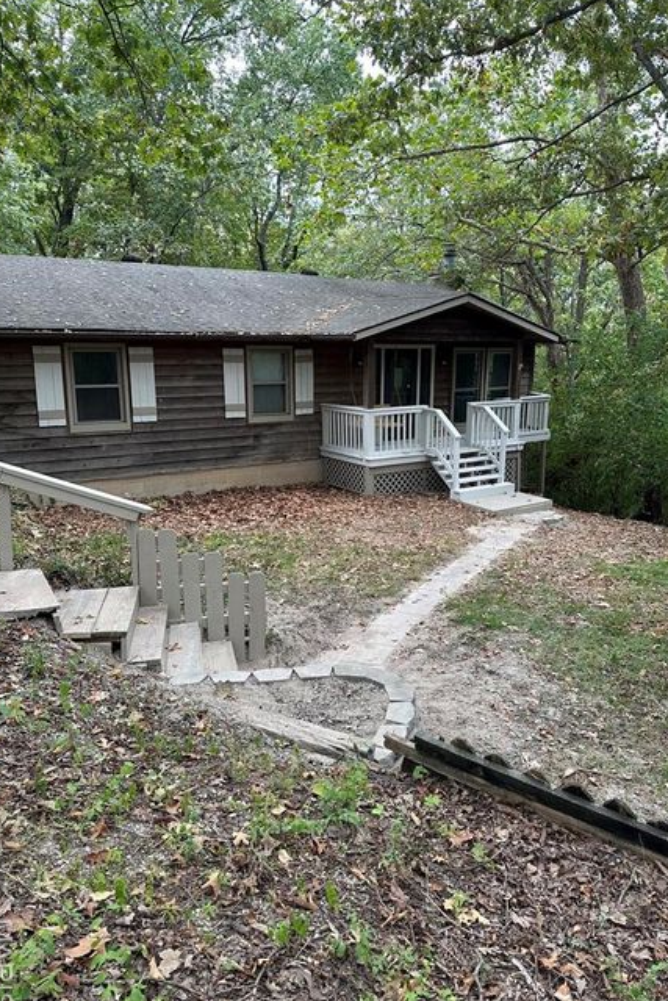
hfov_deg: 49.5
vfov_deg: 69.4
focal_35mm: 26
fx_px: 723
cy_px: 500
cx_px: 371
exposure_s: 1/256
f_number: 1.78
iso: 80
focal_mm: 6.86
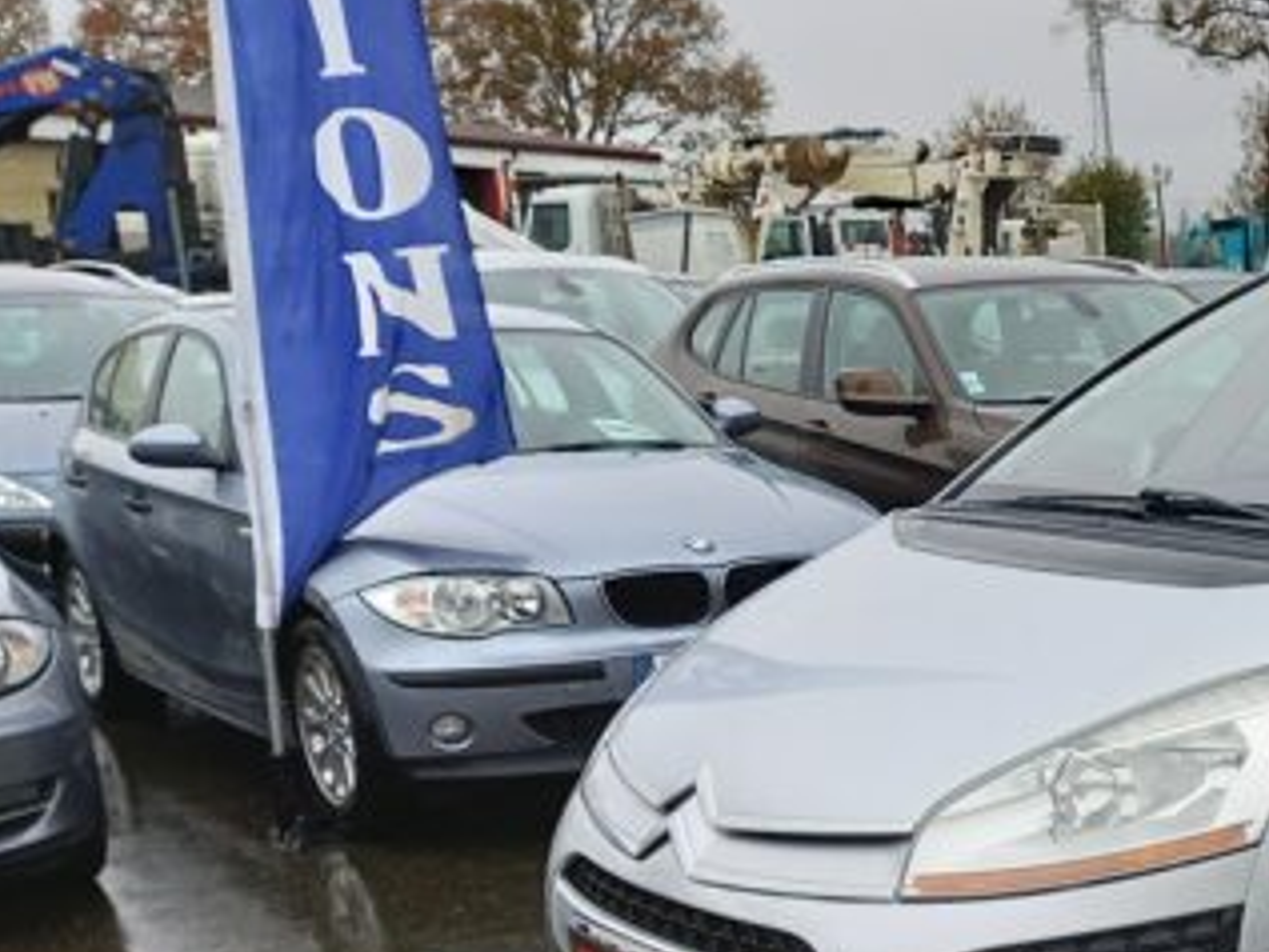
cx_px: 1465
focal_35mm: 63
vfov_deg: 22.5
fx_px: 2310
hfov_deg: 27.5
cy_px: 928
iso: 32
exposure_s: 1/50
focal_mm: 4.6
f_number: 2
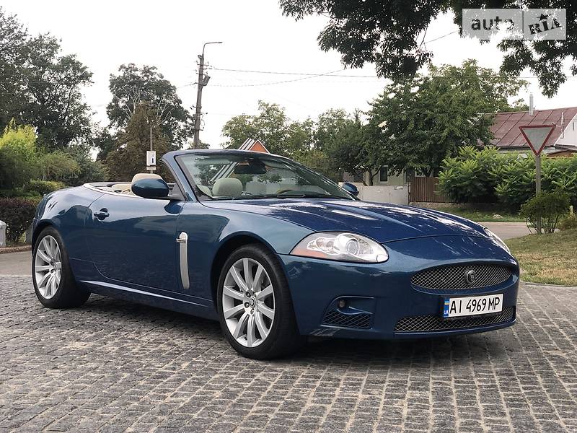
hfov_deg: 36.8
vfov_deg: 28.0
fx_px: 867
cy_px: 216
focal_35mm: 52
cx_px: 288
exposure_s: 1/120
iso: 20
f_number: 2.4
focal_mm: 6
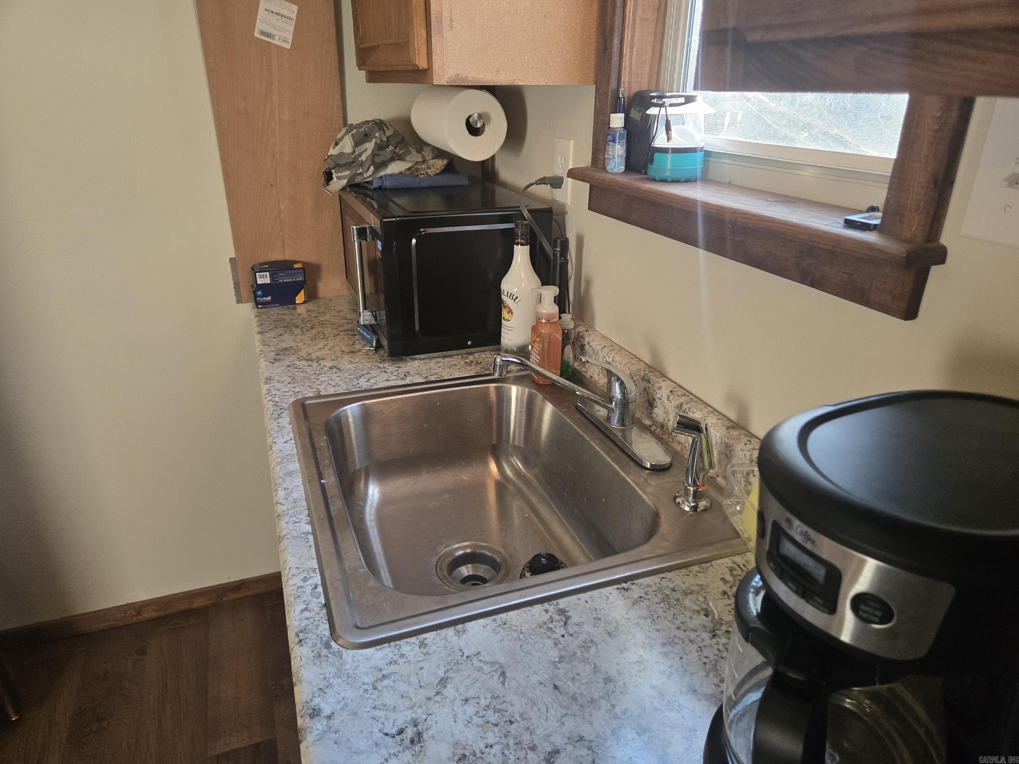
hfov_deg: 73.9
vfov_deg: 58.9
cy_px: 382
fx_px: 677
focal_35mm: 23
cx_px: 510
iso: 250
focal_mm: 5.4
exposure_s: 1/120
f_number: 1.8
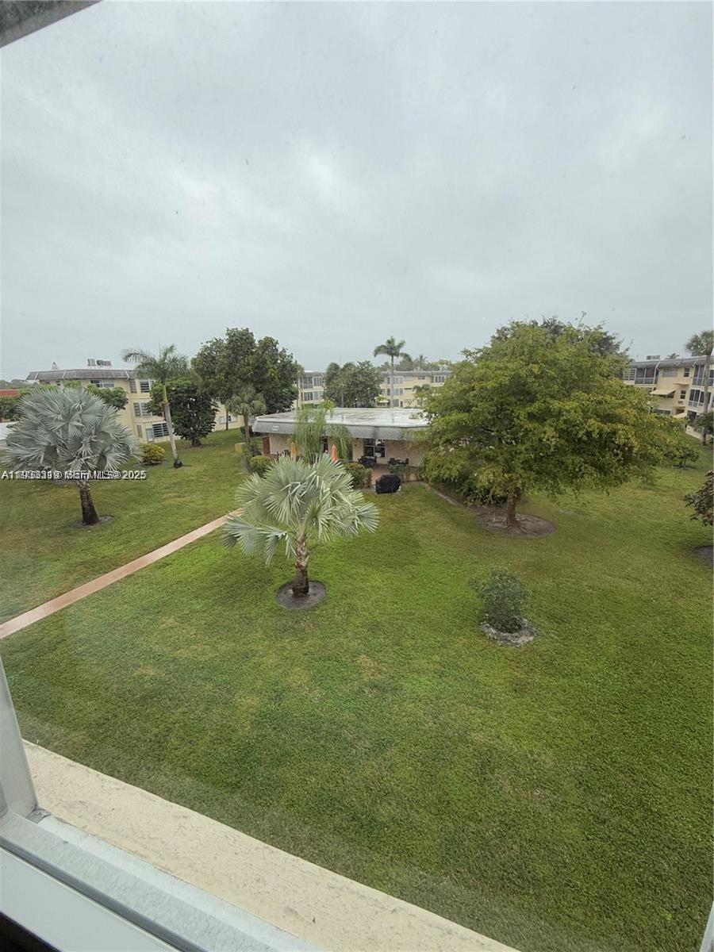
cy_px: 476
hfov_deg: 85.7
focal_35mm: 14
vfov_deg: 102.1
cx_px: 357
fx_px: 385
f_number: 2.2
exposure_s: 1/315
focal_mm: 2.22
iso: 50
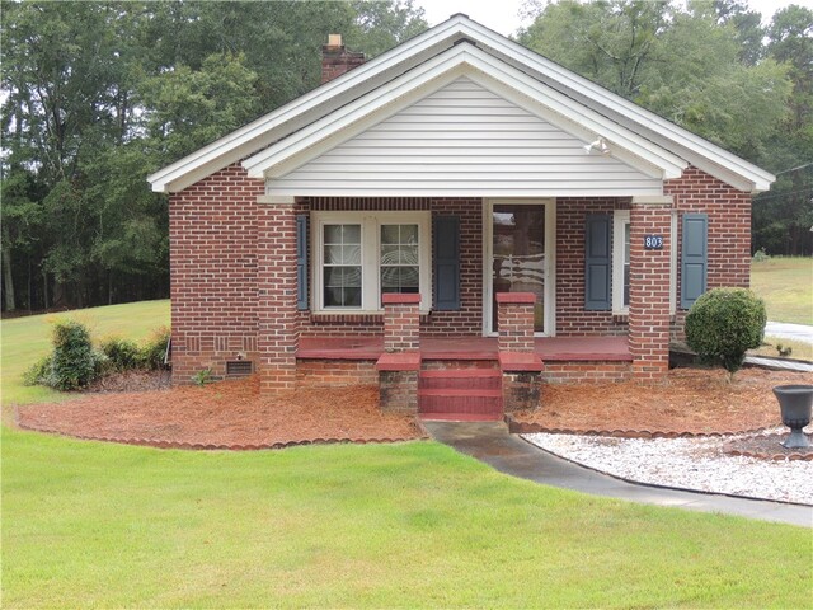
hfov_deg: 40.4
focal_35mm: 47
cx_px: 406
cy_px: 305
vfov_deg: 30.9
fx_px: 1104
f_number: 3.5
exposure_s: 1/100
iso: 100
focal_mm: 8.3
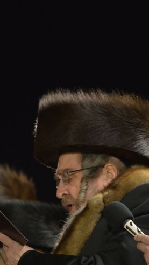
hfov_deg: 3.7
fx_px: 2295
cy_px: 176
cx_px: 116
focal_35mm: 327
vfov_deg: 6.6
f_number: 2.8
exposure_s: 1/125
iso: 2200
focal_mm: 150
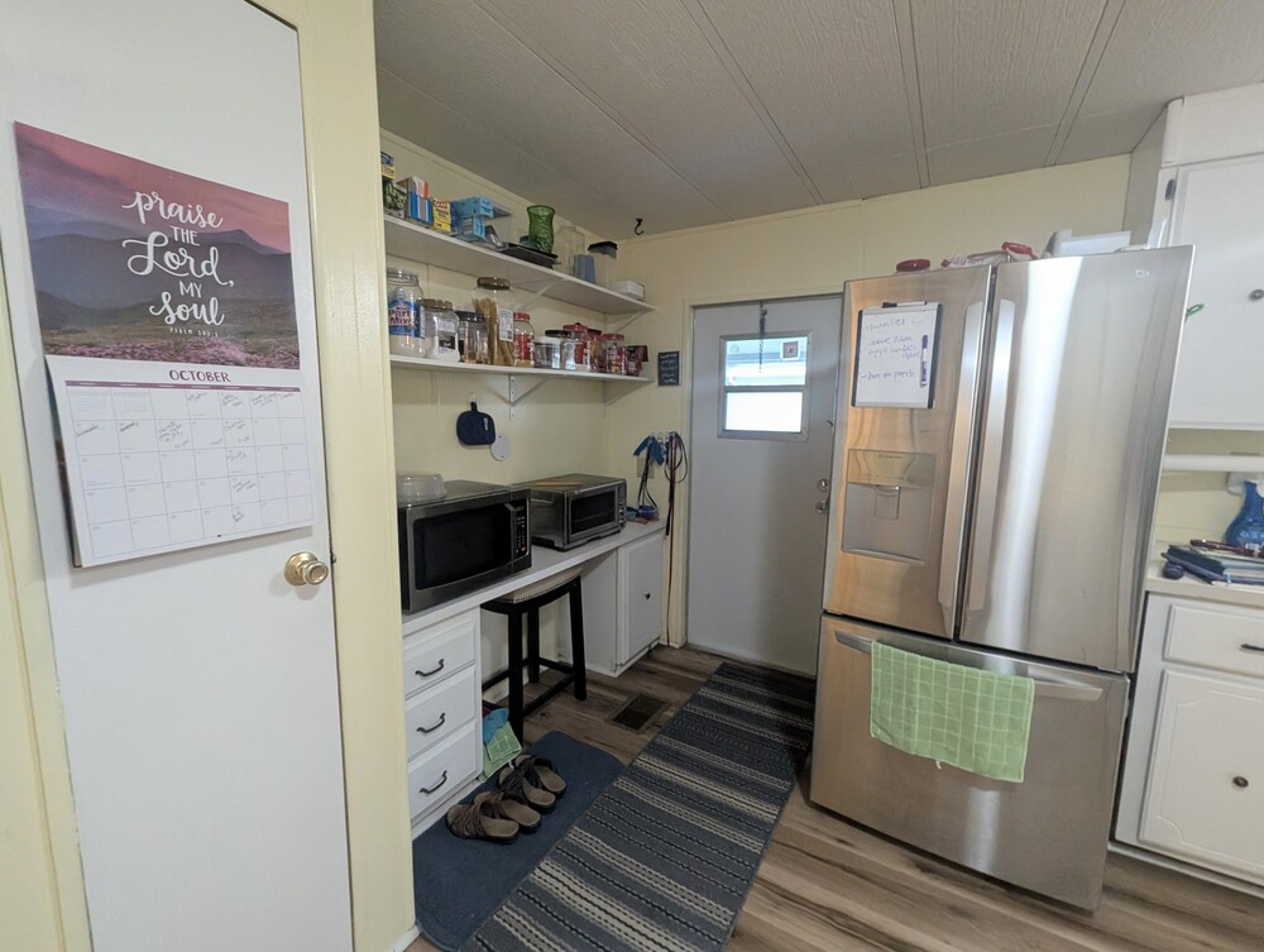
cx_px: 632
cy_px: 476
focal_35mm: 13
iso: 414
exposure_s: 1/40
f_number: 2.2
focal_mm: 1.95
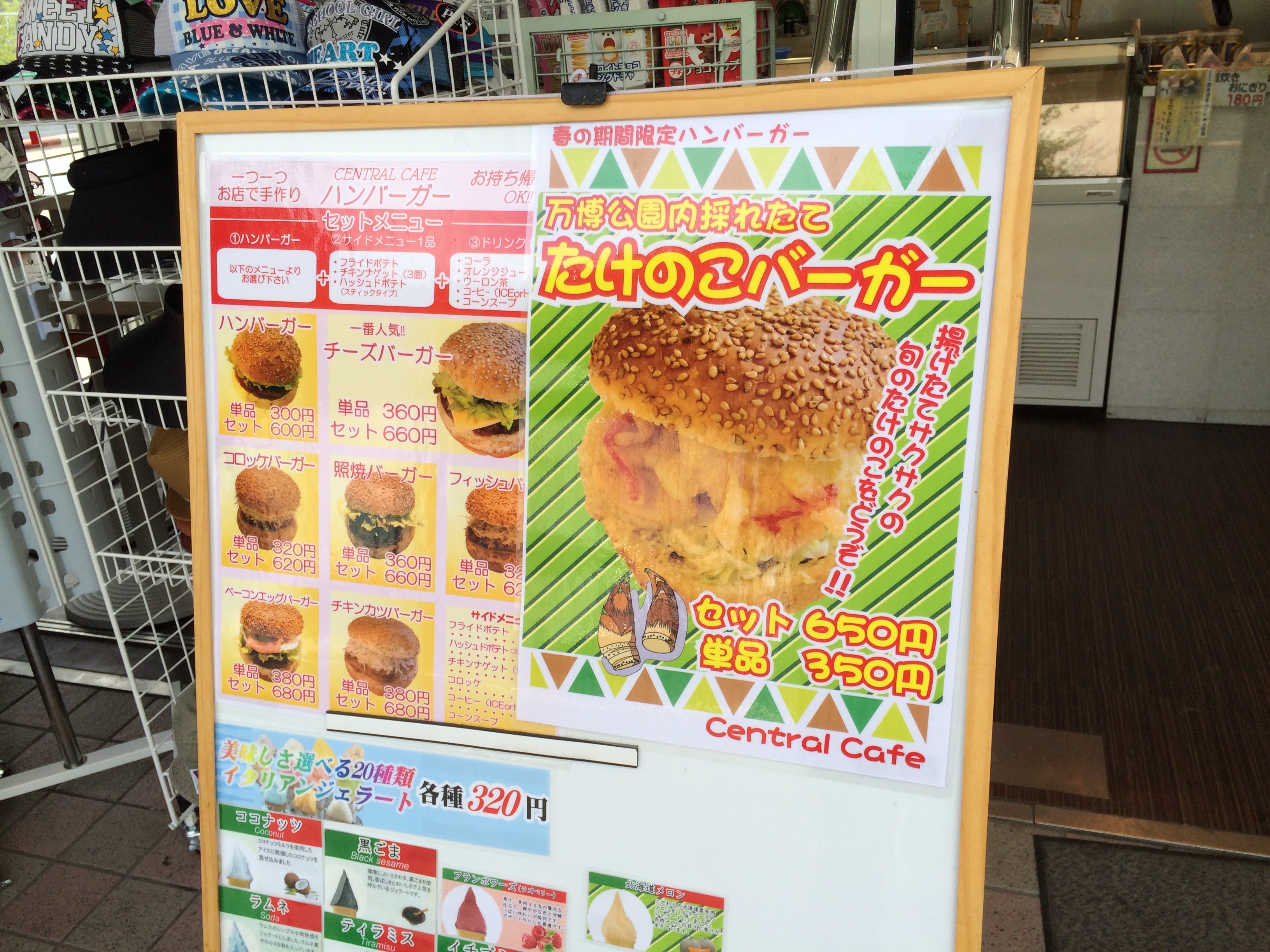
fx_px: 1101
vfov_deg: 46.8
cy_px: 476
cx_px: 635
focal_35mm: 30
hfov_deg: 60.0
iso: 32
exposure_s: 1/873
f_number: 2.2
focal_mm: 4.12
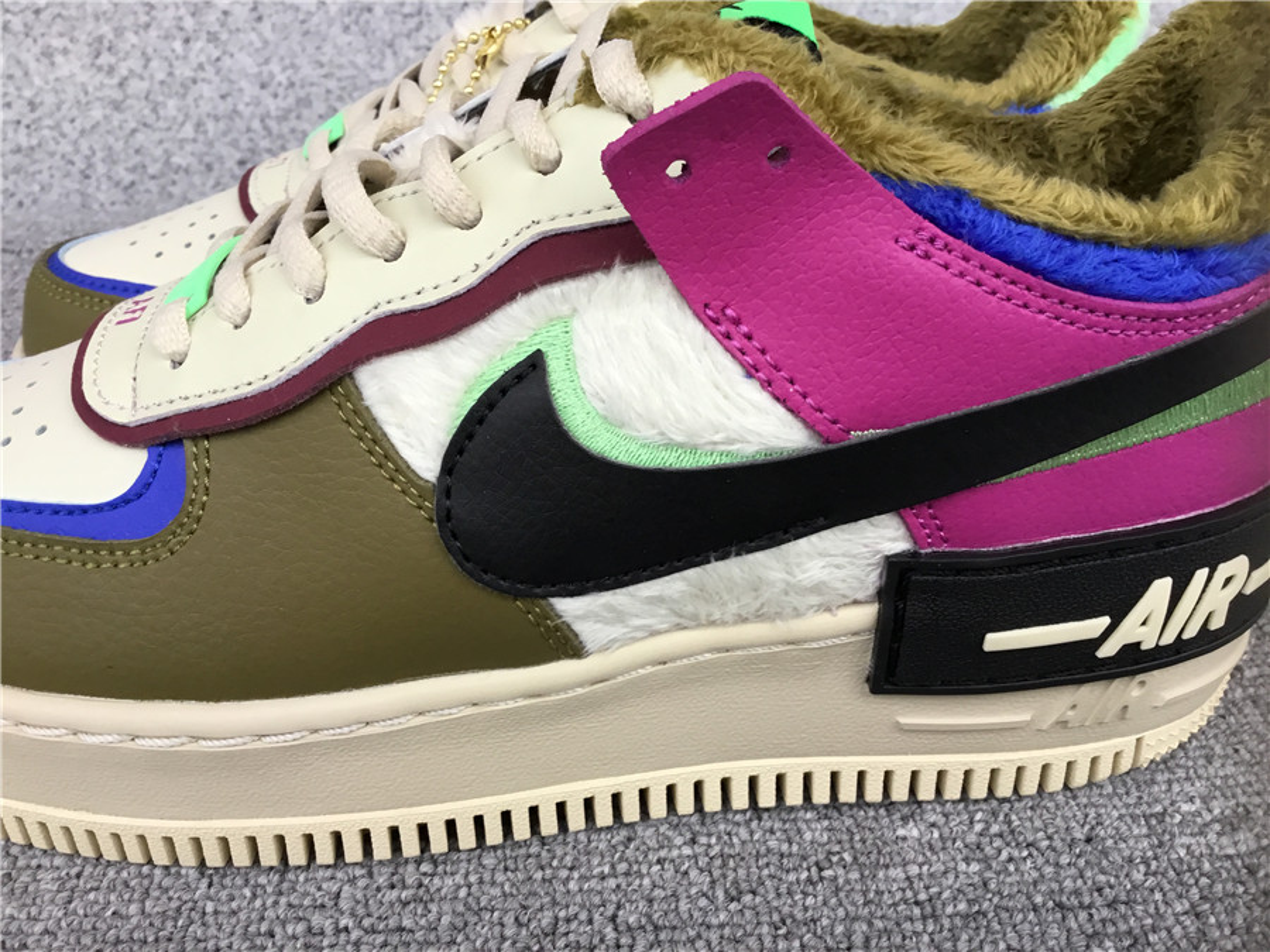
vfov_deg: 45.4
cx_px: 635
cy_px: 476
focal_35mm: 31
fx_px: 1137
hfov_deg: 58.4
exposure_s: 1/33
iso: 25
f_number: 2.4
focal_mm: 3.3
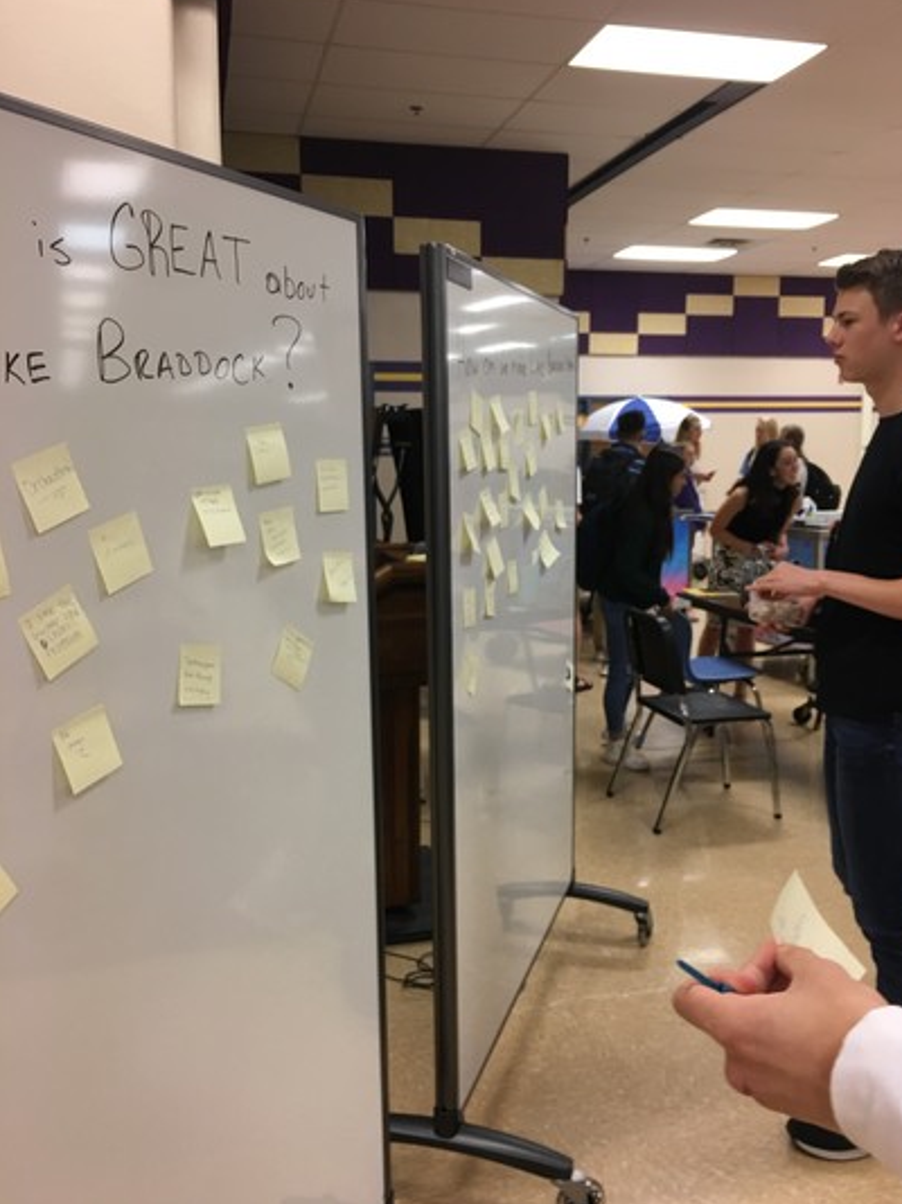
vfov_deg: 60.0
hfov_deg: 46.8
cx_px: 465
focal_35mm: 30
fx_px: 1043
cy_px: 593
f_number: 2.2
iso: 40
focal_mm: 4.15
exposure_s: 1/15
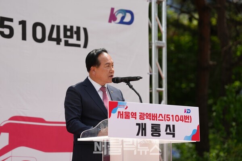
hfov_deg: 15.6
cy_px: 80
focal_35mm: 131
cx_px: 121
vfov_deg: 10.5
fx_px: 881
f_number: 3.2
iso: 100
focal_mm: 131
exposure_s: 1/1000
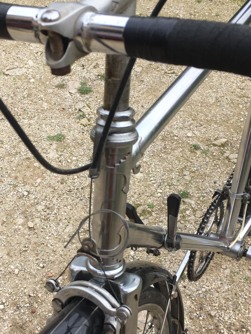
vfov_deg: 41.9
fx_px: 435
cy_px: 201
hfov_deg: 32.0
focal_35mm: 45
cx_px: 92
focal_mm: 4.15
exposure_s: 1/151
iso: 32
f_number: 2.2
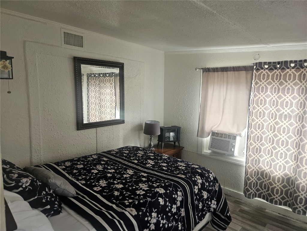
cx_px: 154
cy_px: 116
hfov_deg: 73.9
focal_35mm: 23
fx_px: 204
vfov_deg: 58.9
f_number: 1.8
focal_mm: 5.4
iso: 200
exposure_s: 1/120
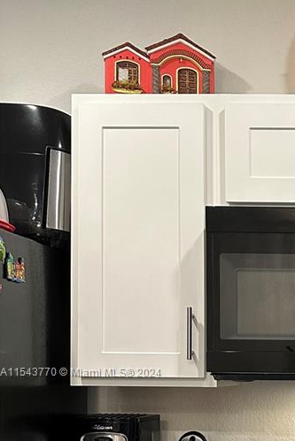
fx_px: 737
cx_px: 397
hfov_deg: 20.4
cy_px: 373
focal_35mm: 60
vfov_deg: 32.2
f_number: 1.78
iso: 200
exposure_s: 1/120
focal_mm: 6.86
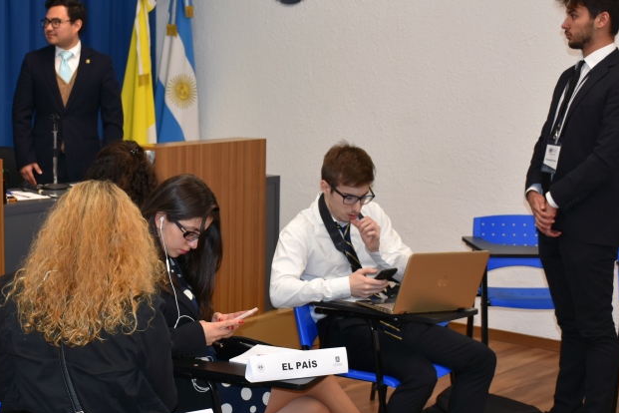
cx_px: 164
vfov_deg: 20.4
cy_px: 181
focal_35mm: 67
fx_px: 1149
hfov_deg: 29.7
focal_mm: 27
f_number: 4
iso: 400
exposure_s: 1/60
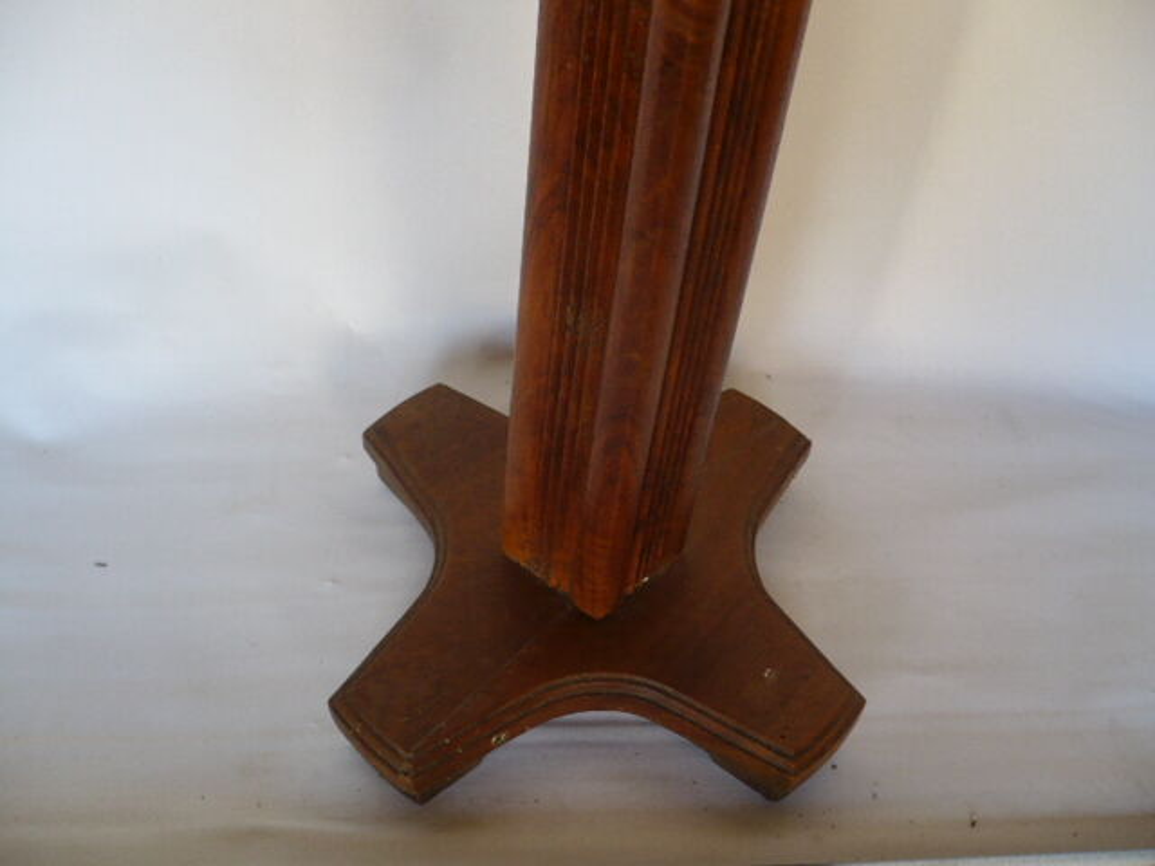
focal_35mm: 35
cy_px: 433
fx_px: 1168
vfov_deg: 40.7
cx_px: 578
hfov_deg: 52.6
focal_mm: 5.8
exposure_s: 1/30
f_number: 2.8
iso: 125
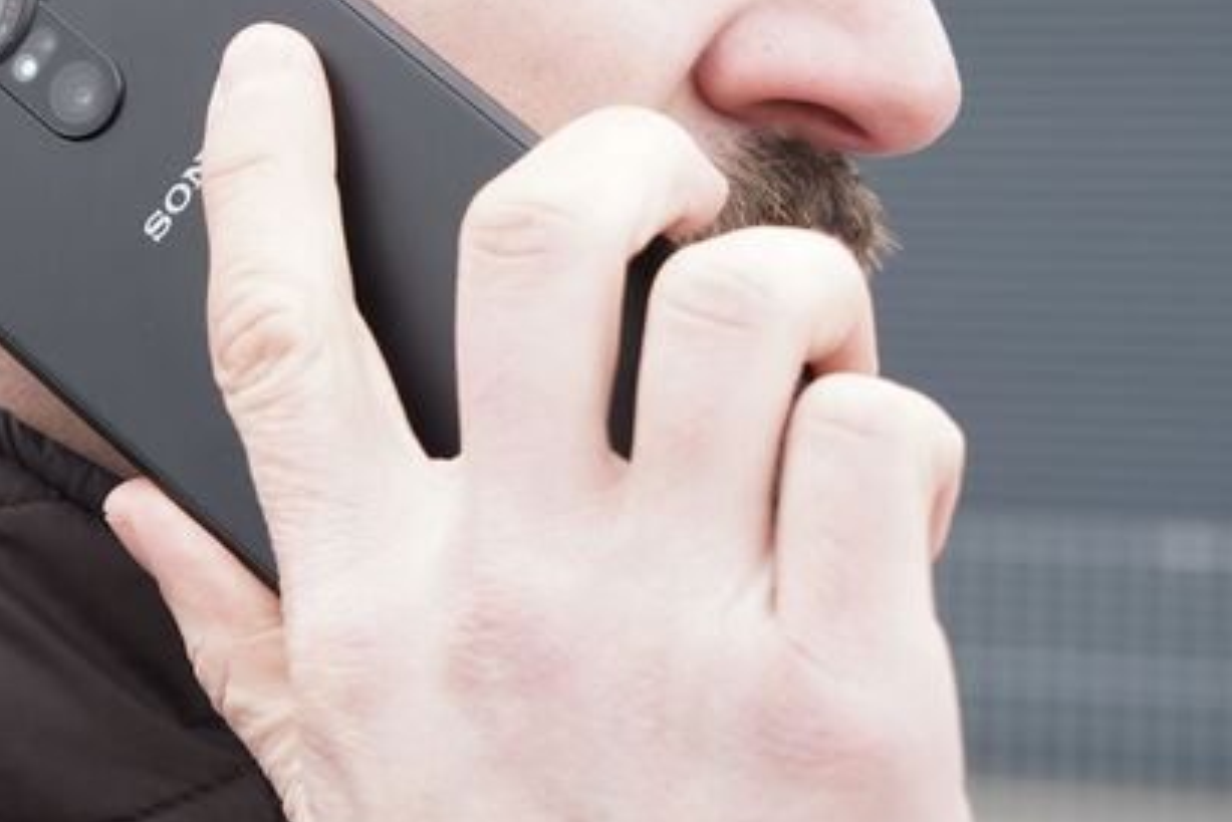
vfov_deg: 11.8
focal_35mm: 115
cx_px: 184
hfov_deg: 17.6
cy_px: 33
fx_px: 3937
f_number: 5.6
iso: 400
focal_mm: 49
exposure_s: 1/125
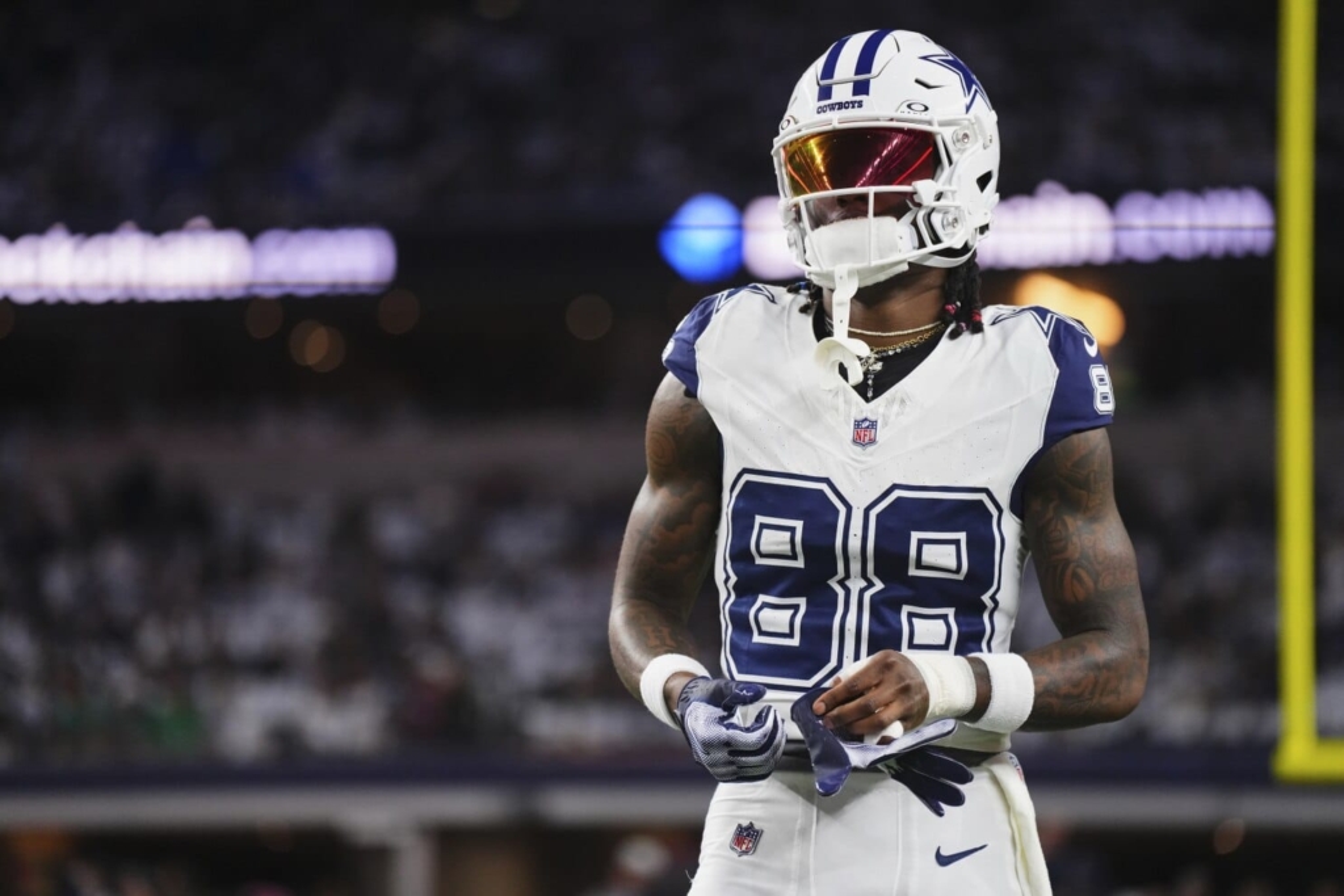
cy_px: 448
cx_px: 672
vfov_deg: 8.1
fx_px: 6347
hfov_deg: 12.1
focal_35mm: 170
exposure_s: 1/2000
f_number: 2.8
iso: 3200
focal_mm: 170
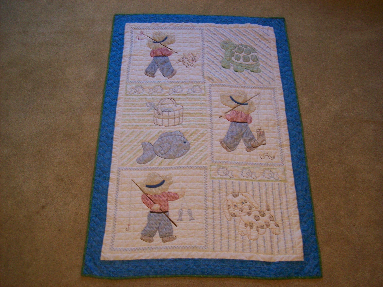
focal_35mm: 36
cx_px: 192
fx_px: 398
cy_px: 144
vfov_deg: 39.6
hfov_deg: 51.4
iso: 200
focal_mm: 6
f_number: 2.7
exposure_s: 1/64
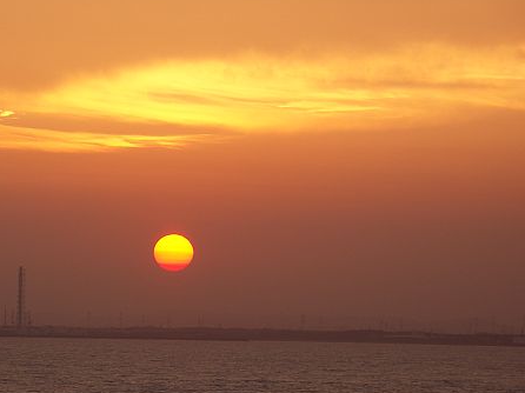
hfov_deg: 6.9
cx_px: 167
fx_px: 4350
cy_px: 211
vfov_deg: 5.2
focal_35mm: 287
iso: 50
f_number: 3.5
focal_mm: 50.8
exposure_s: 1/250
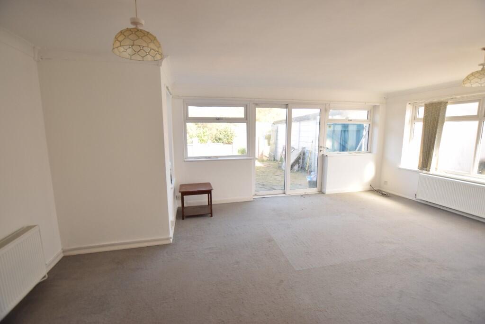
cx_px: 242
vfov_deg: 77.3
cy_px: 162
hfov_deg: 100.4
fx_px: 202
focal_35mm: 15
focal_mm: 10
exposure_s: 1/50
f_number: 3.5
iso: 100
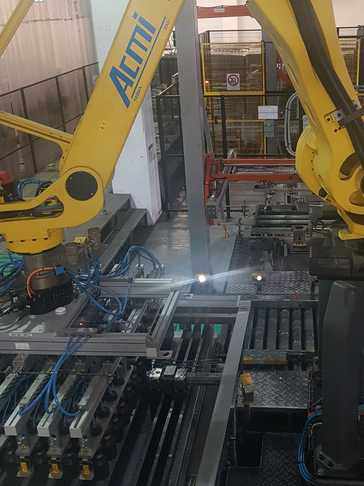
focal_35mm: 39
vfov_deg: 47.5
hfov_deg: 36.3
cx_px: 256
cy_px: 186
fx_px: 547
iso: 160
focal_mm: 4.3
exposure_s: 1/20
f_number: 1.7
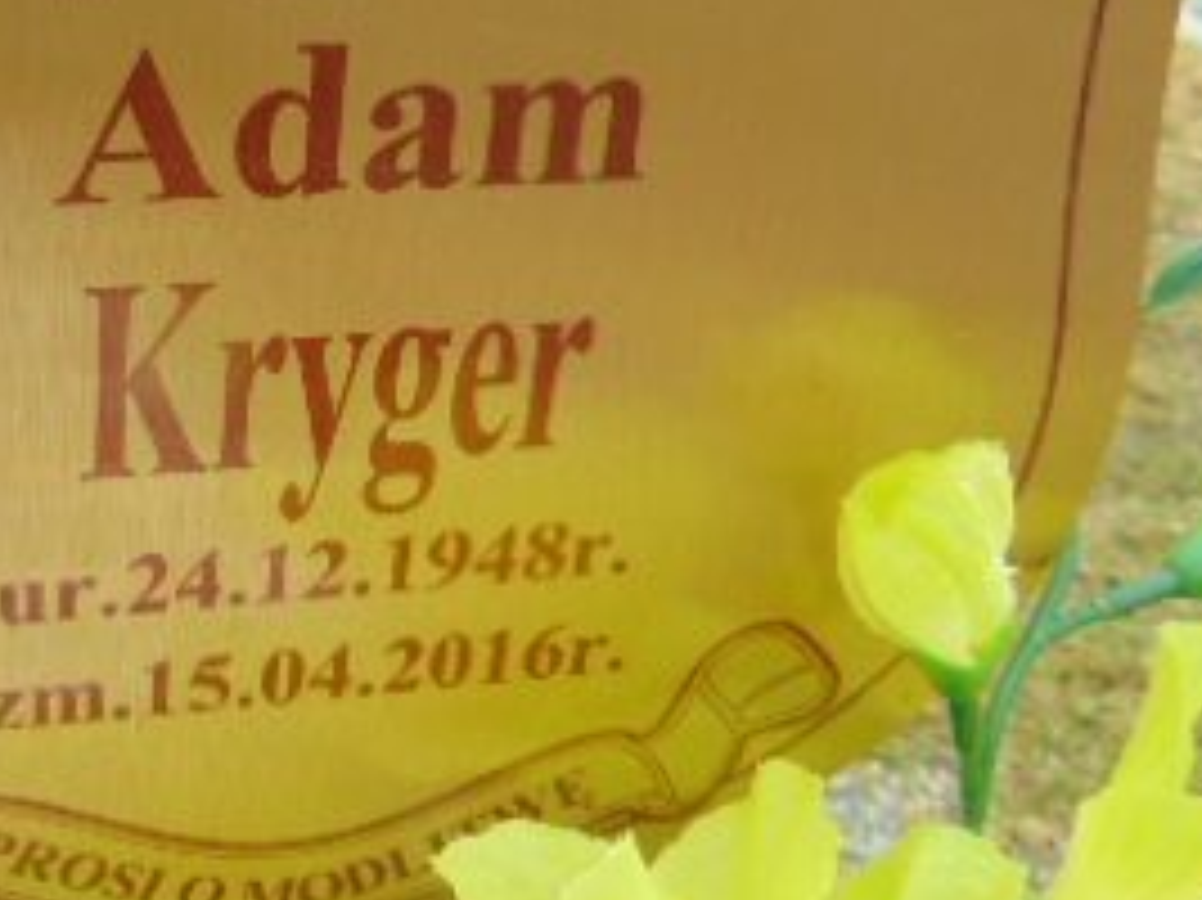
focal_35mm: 60
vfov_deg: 24.3
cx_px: 189
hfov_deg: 31.1
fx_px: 2082
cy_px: 338
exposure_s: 1/200
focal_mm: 4.5
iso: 80
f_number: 3
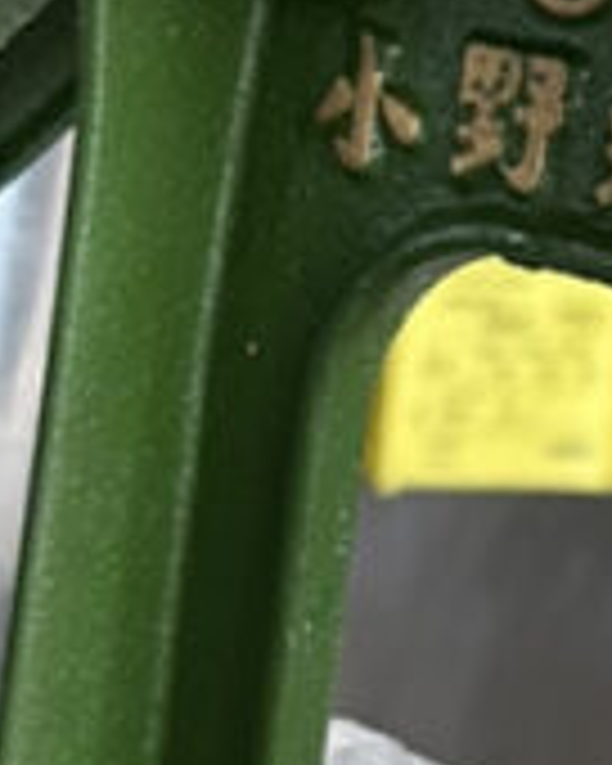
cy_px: 468
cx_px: 594
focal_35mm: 153
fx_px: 3464
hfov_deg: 10.0
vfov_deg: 12.6
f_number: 1.5
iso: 125
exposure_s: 1/110
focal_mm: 5.7
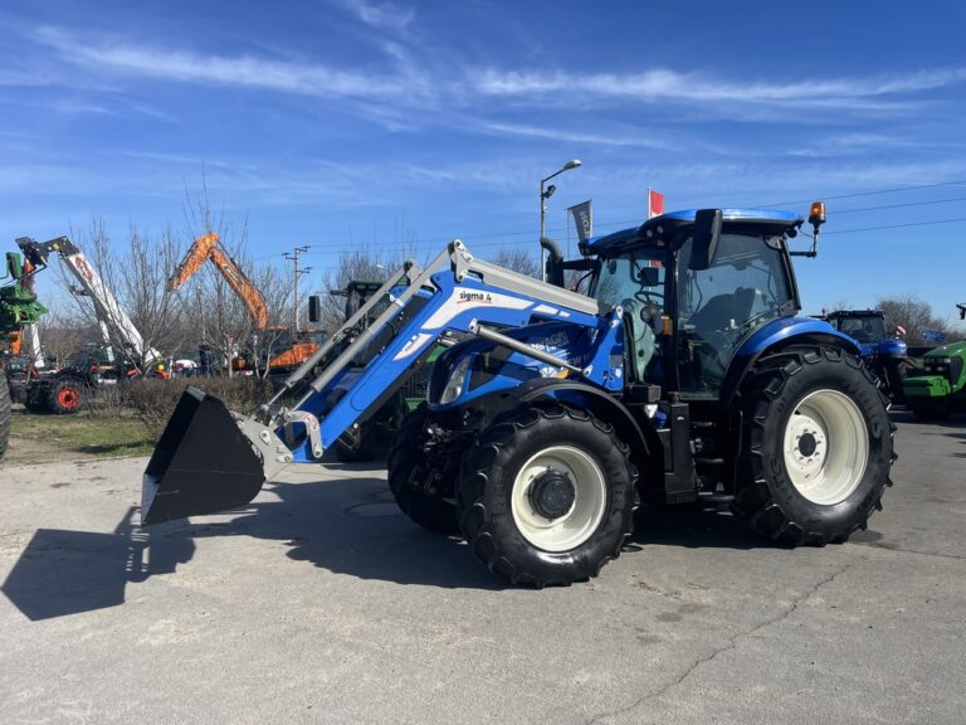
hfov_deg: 67.3
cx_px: 483
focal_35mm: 26
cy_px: 362
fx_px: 726
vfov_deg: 53.1
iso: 32
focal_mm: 4.2
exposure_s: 1/3731
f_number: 1.6
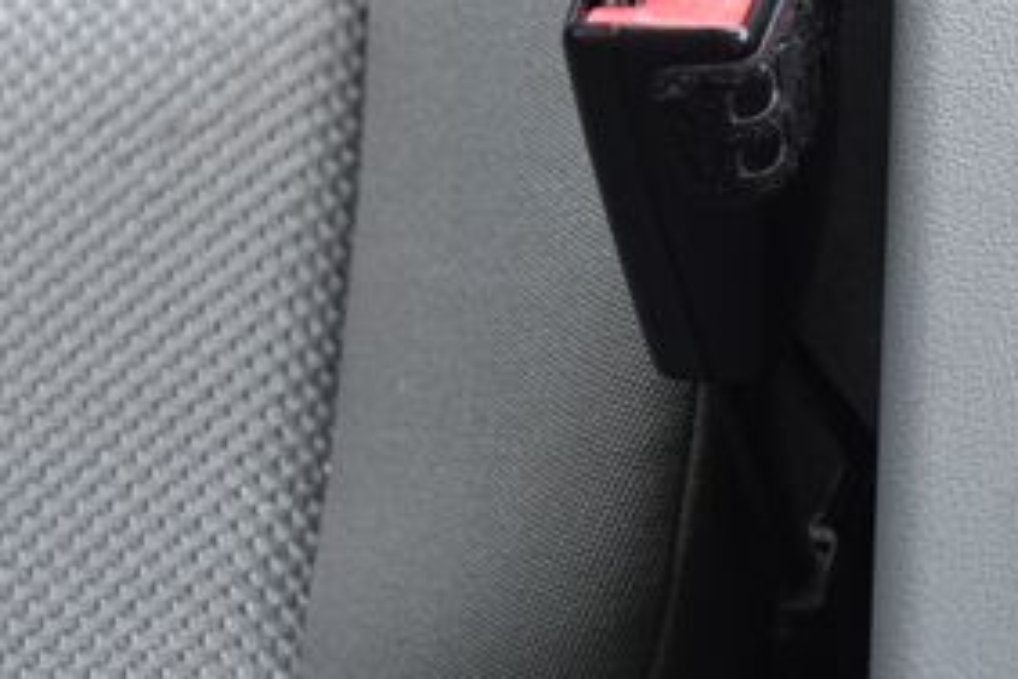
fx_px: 4722
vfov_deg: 8.1
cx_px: 1386
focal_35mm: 167
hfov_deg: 11.9
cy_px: -159
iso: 500
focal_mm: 46
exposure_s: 1/40
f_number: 4
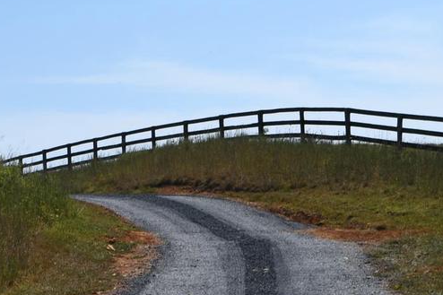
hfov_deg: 14.6
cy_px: 273
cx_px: 107
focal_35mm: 140
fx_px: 1722
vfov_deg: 9.7
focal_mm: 24
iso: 100
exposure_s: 1/320
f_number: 9
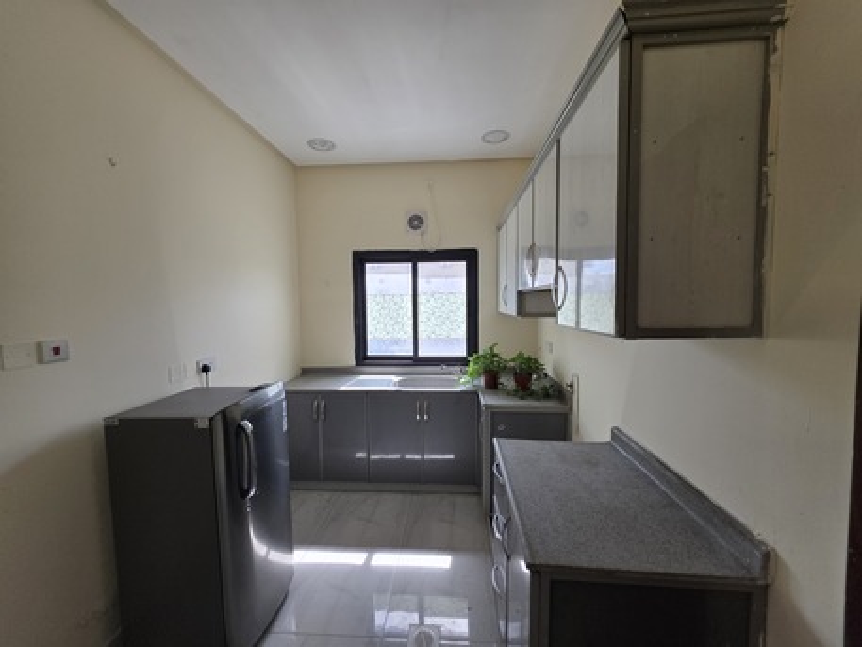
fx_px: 324
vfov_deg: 89.9
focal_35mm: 13
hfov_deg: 106.2
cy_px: 324
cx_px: 431
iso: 50
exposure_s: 1/100
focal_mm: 2.2
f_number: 1.9
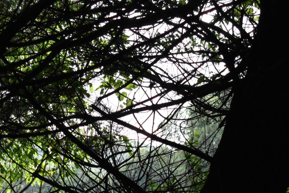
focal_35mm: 167
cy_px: 211
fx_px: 1341
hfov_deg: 12.3
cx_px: 77
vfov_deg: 8.2
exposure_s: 1/4000
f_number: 4.8
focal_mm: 38
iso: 3600
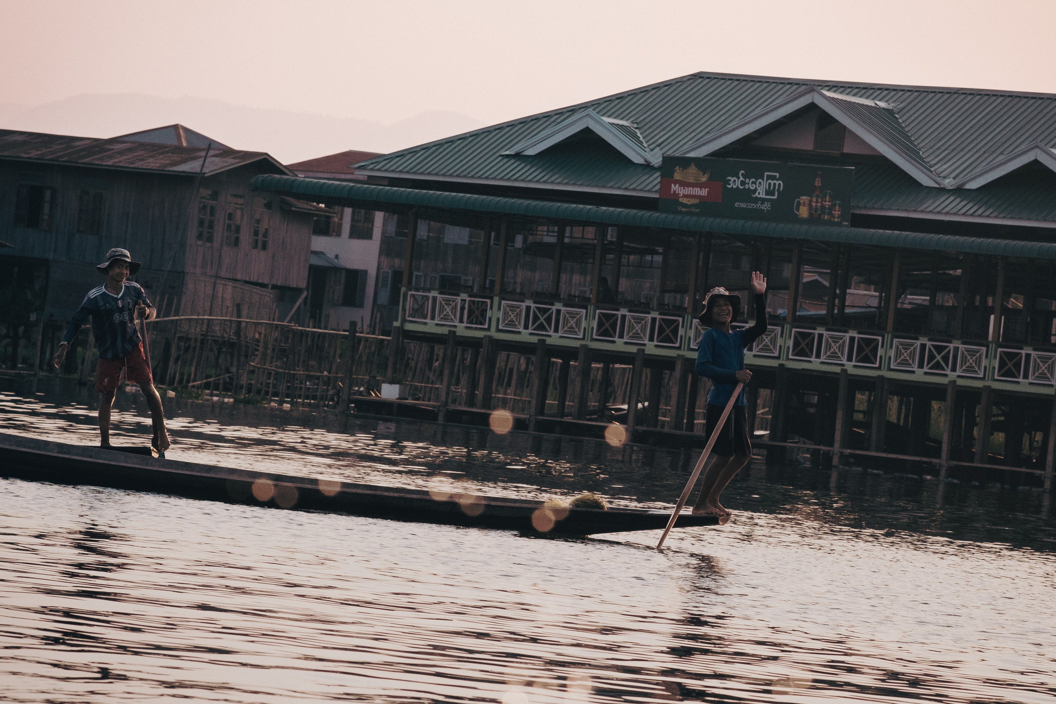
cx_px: 528
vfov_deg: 10.7
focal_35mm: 128
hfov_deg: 16.0
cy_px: 352
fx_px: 3755
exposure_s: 1/2000
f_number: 5.6
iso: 1600
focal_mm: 85
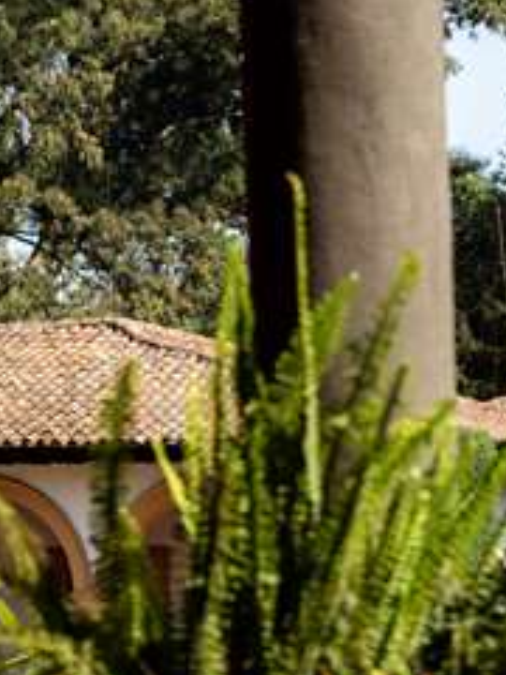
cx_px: -513
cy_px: 548
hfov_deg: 7.0
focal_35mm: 205
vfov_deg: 9.6
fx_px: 3995
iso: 125
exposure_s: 1/400
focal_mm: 50
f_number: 3.5
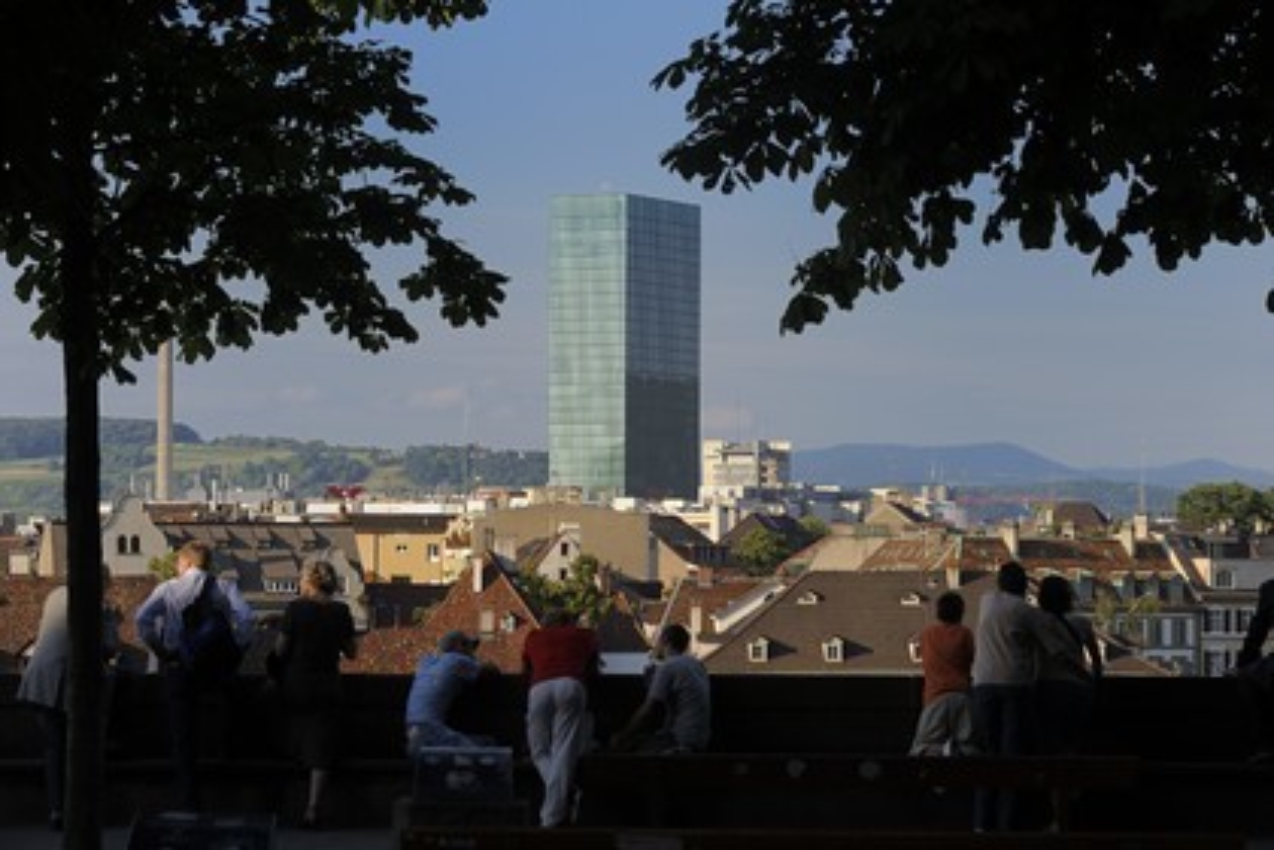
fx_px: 4423
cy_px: 425
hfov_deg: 16.4
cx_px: 637
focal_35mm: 125
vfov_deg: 11.0
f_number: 11
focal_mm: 125
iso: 400
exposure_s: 1/320
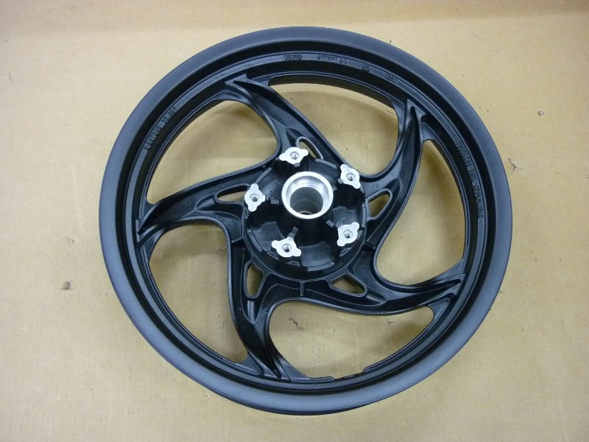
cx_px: 294
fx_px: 562
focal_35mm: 33
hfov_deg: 55.4
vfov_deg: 42.9
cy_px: 221
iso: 400
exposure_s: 1/13
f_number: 2.8
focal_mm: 5.5
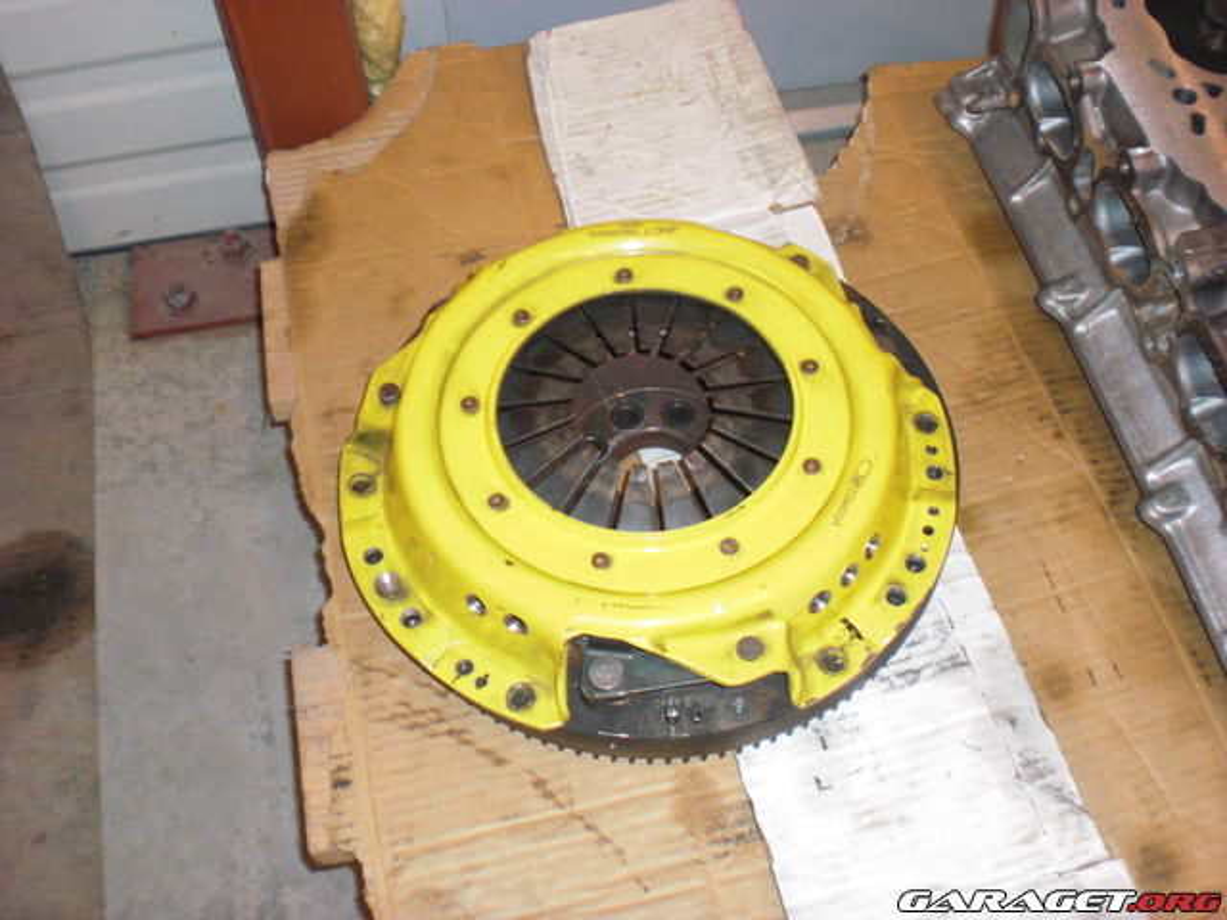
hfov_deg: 49.0
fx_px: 1347
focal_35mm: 38
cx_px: 614
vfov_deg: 37.7
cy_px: 460
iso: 200
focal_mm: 6.3
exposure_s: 1/60
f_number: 3.1
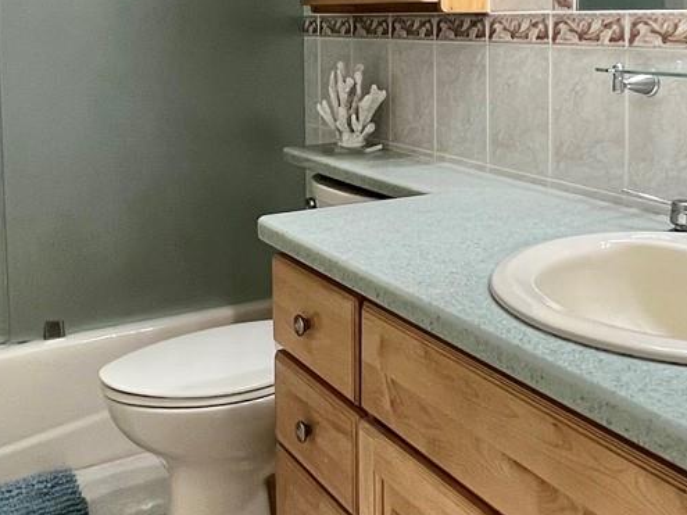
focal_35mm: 42
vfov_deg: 33.1
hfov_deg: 44.2
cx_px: 452
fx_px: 833
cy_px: 85
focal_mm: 1.57
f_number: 1.8
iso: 250
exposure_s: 1/120
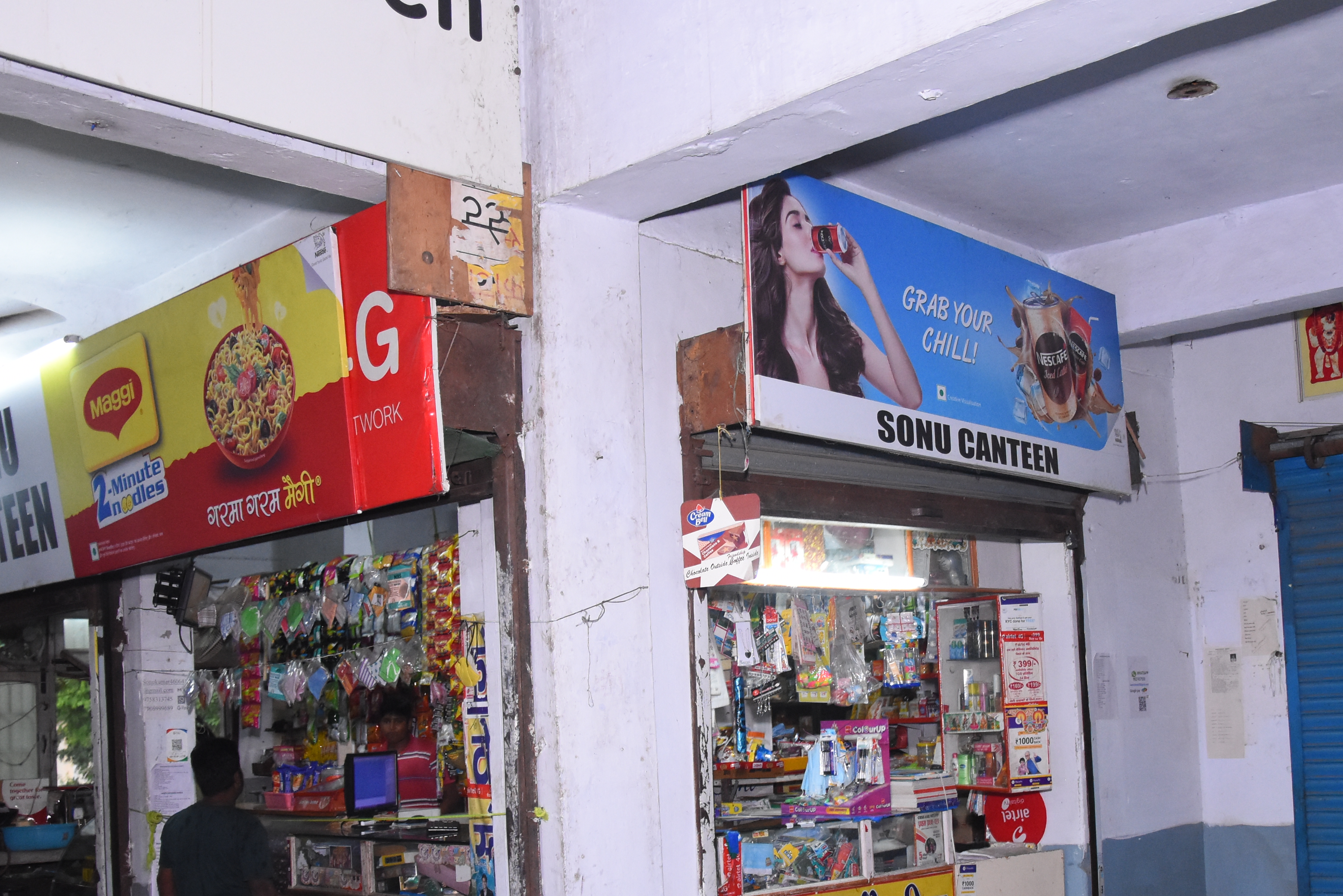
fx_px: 2825
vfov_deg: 18.0
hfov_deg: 26.7
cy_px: 629
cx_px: 778
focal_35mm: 76
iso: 2000
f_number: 4.5
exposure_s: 1/125
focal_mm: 35
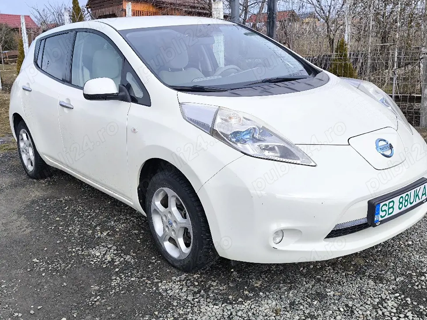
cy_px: 160
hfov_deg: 51.4
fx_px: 444
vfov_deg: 39.7
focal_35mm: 36
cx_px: 214
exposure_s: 1/667
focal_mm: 6.92
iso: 50
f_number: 1.9
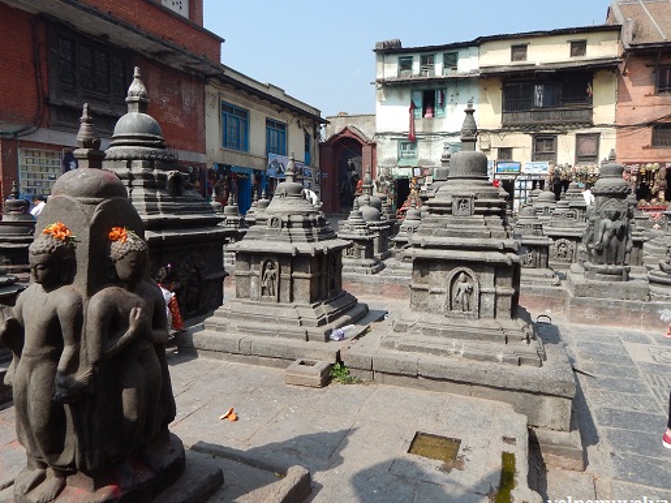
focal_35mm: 25
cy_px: 240
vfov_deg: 54.8
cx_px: 345
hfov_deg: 69.4
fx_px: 484
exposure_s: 1/1250
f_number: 3
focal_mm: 4
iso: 125
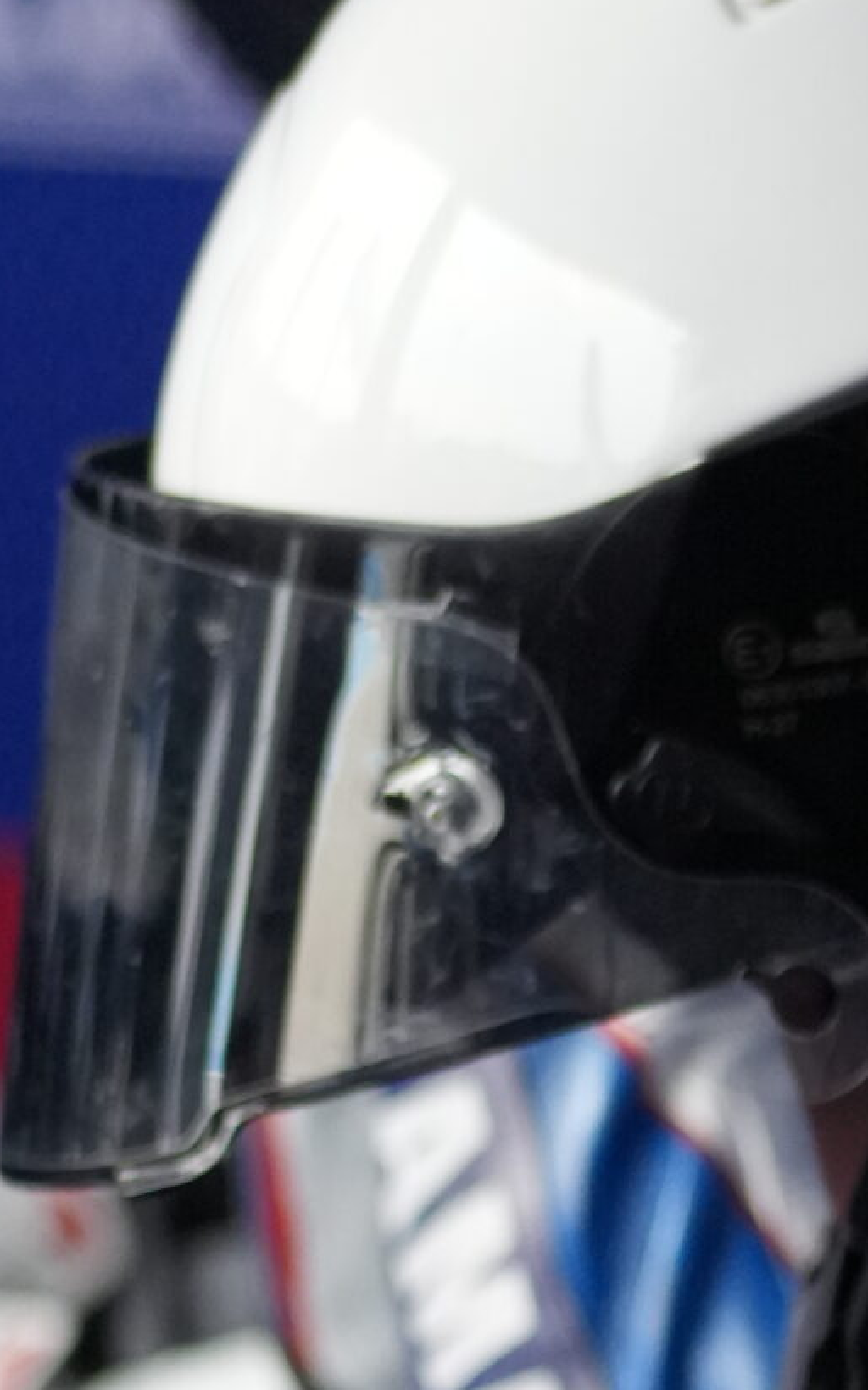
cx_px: 1215
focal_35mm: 382
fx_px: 14469
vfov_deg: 5.5
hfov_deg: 3.4
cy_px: 1704
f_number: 4
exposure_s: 1/160
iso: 2000
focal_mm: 80
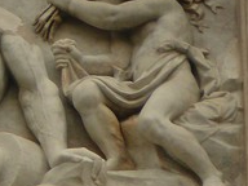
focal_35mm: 1641
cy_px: 39
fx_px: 11757
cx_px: -142
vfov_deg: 0.9
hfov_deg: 1.2
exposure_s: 1/160
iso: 100
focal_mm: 88.8
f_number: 4
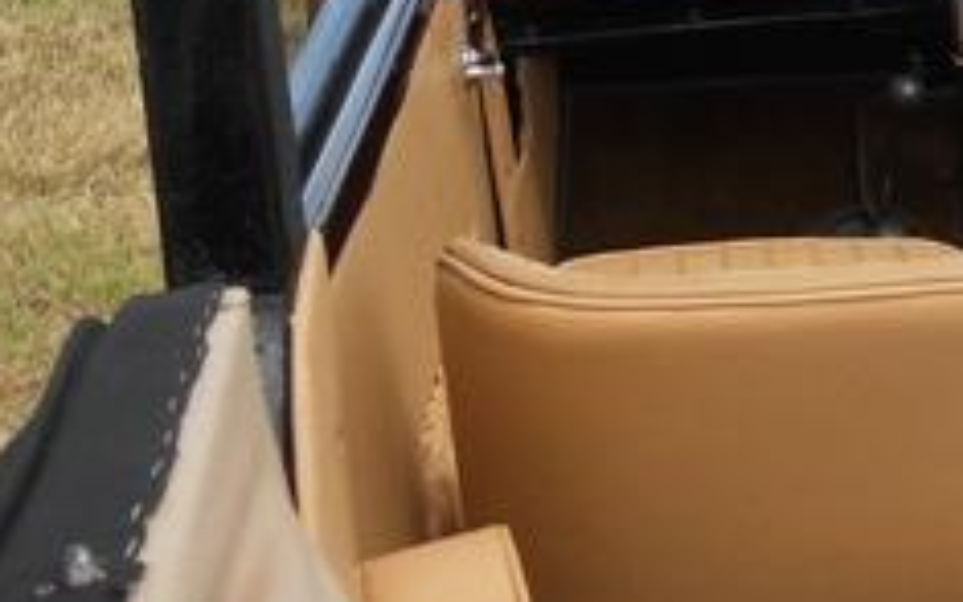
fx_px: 2048
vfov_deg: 16.1
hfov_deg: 25.5
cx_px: 902
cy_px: -127
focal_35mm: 78
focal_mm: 4.9
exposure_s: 1/400
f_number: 3.2
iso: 80
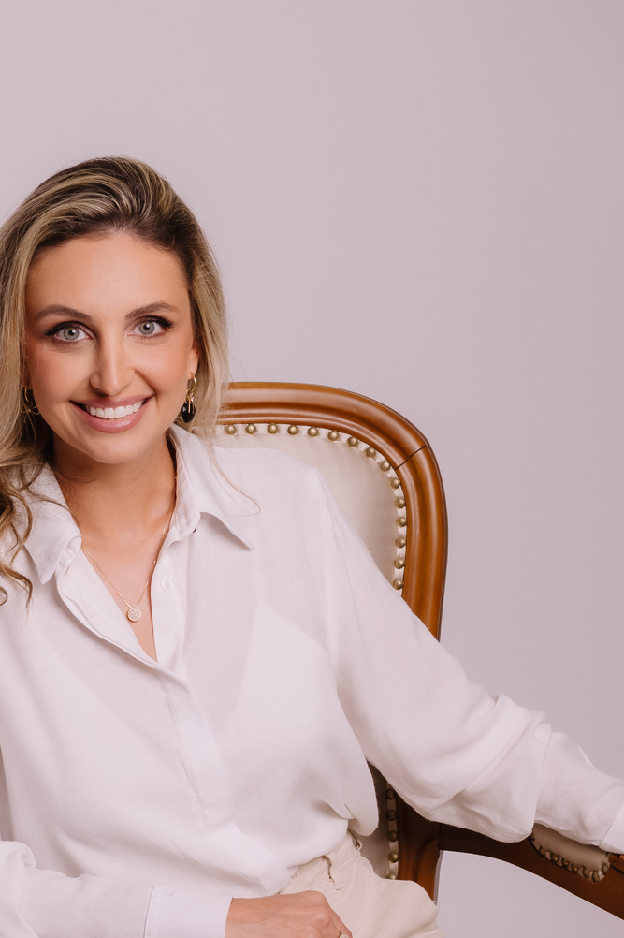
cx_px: 358
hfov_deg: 15.2
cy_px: 606
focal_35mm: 90
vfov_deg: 22.6
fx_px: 2342
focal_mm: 50
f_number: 5
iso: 100
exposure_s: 1/160
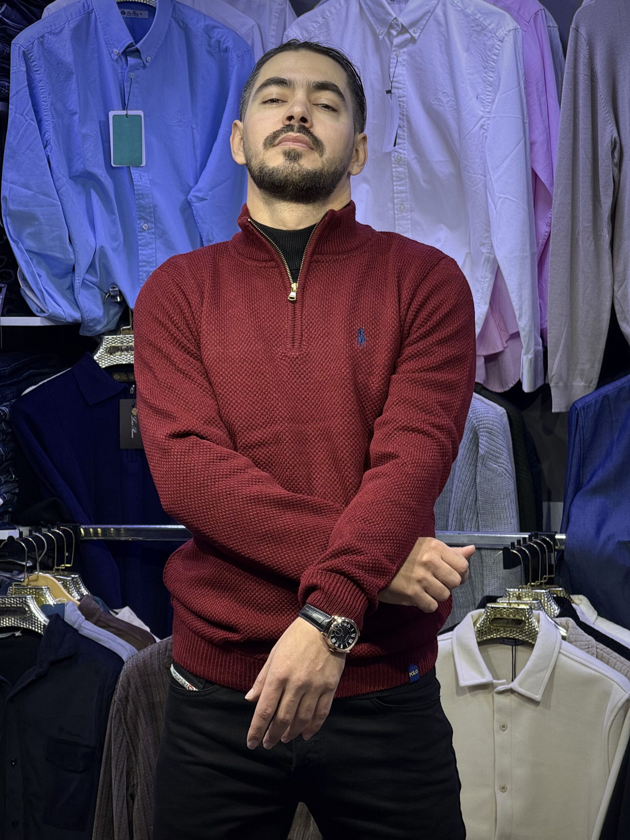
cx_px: 315
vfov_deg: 16.4
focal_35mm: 120
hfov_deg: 12.3
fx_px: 2912
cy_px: 420
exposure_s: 1/100
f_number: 2.8
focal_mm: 15.66
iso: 50
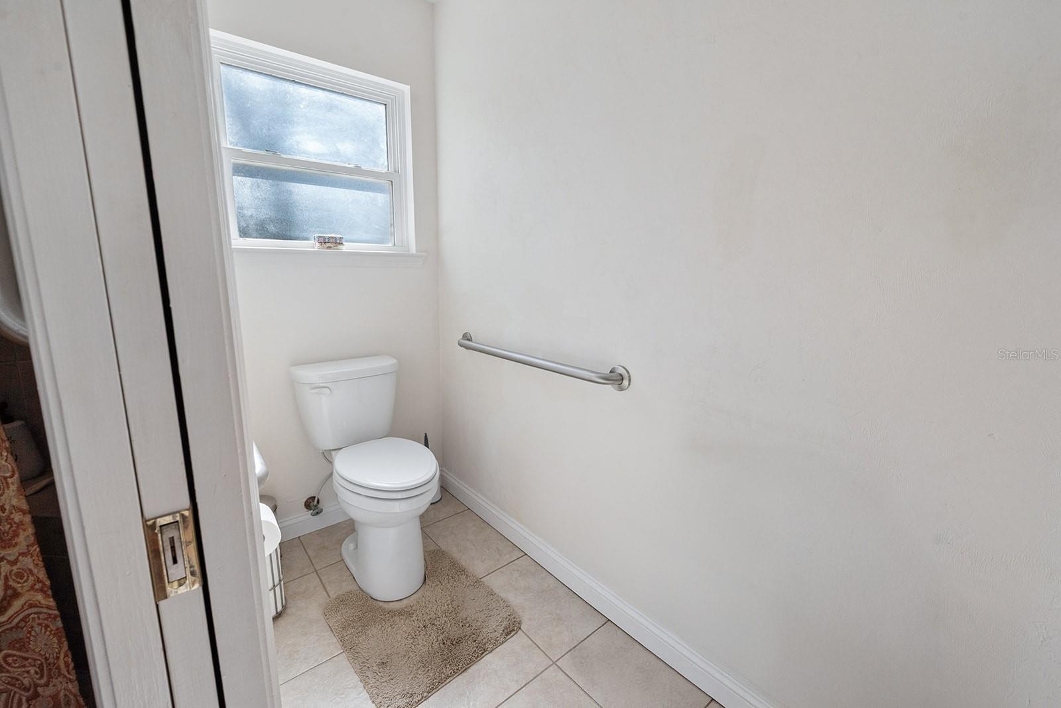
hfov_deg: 100.4
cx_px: 530
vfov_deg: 77.4
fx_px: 442
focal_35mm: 15
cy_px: 354
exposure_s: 1/320
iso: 400
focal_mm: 15
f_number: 8
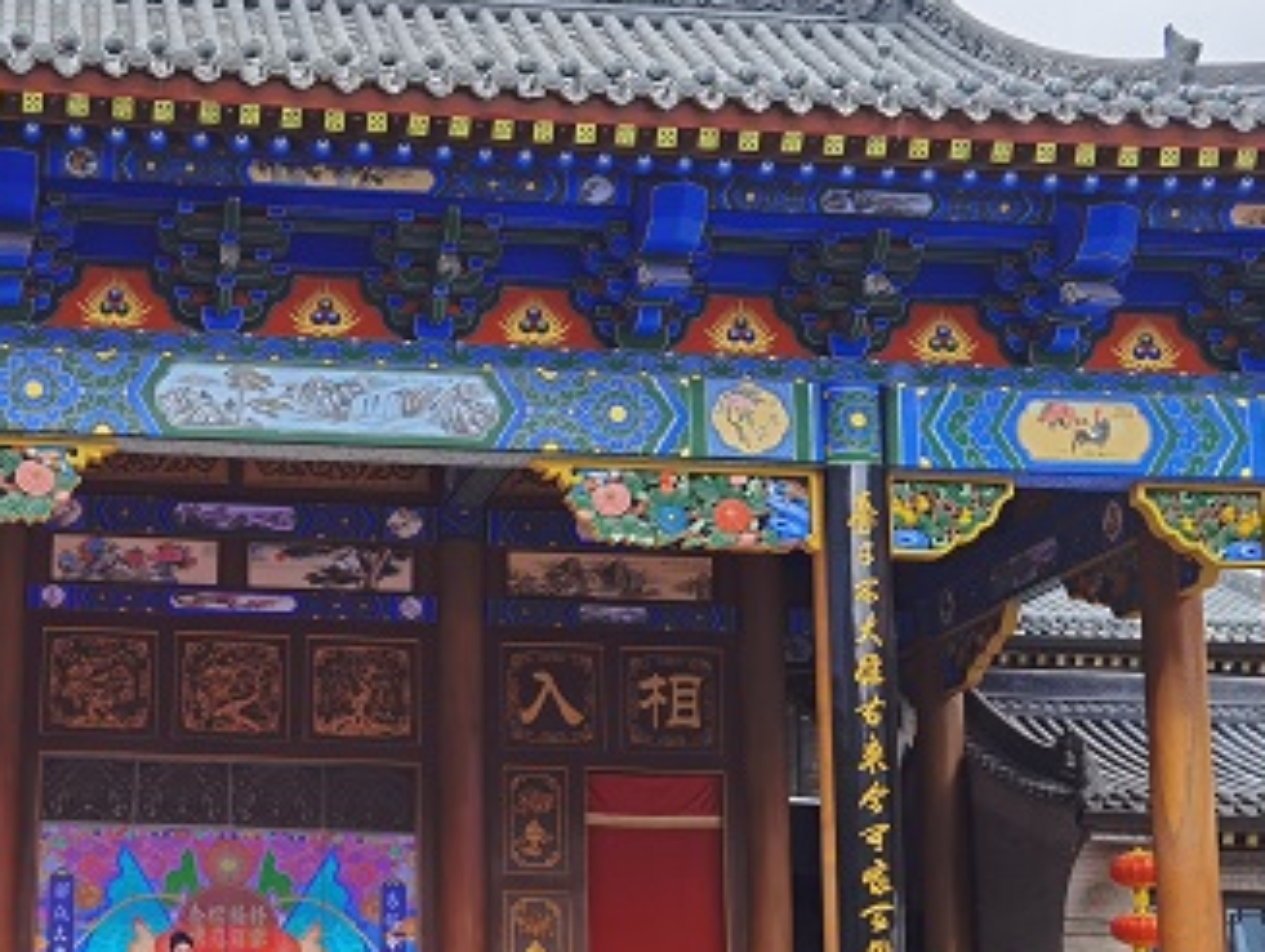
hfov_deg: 30.1
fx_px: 2268
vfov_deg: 23.4
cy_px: 718
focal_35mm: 62
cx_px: 182
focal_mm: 6.71
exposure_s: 1/831
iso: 50
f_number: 1.9
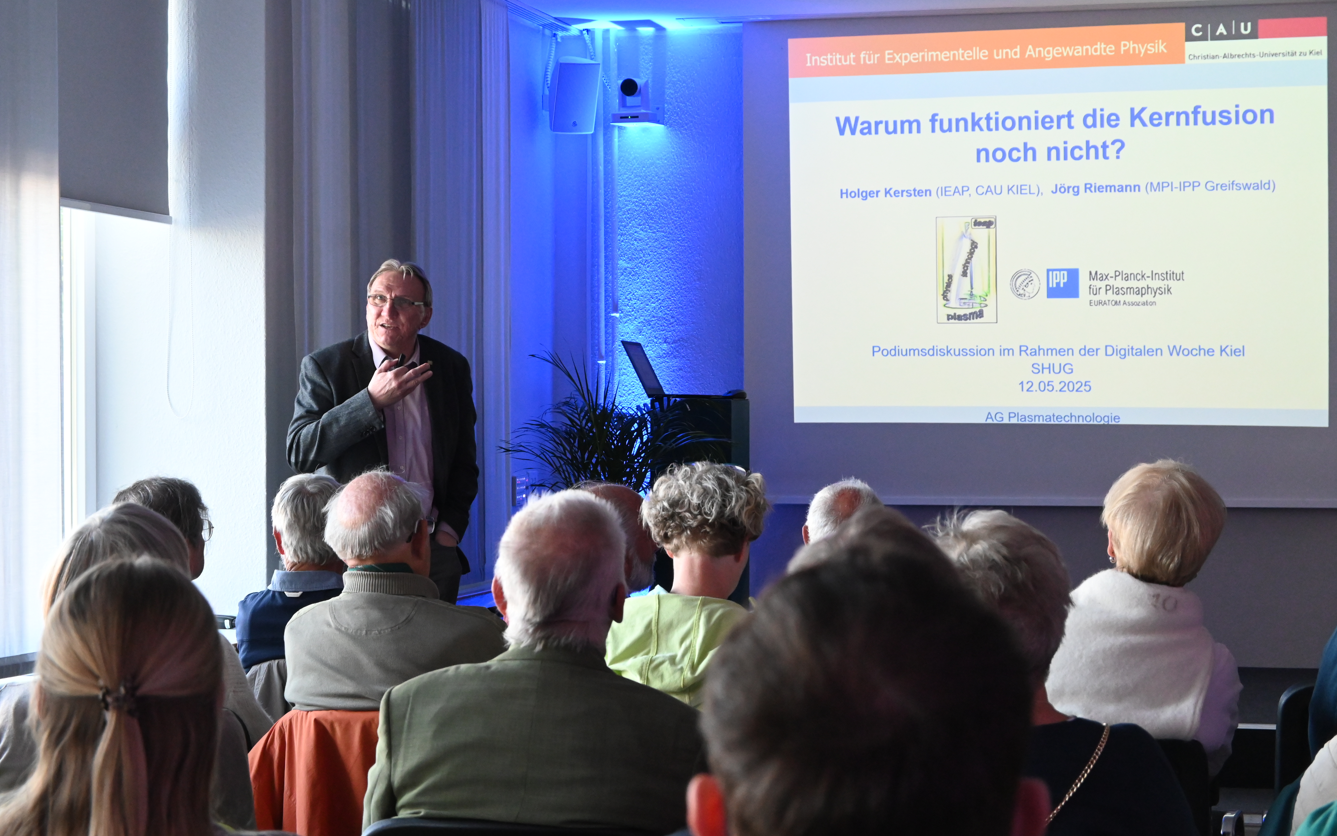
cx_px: 671
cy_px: 410
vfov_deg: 16.9
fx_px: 2806
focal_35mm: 77
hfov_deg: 26.8
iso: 2800
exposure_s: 1/125
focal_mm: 50
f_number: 6.3
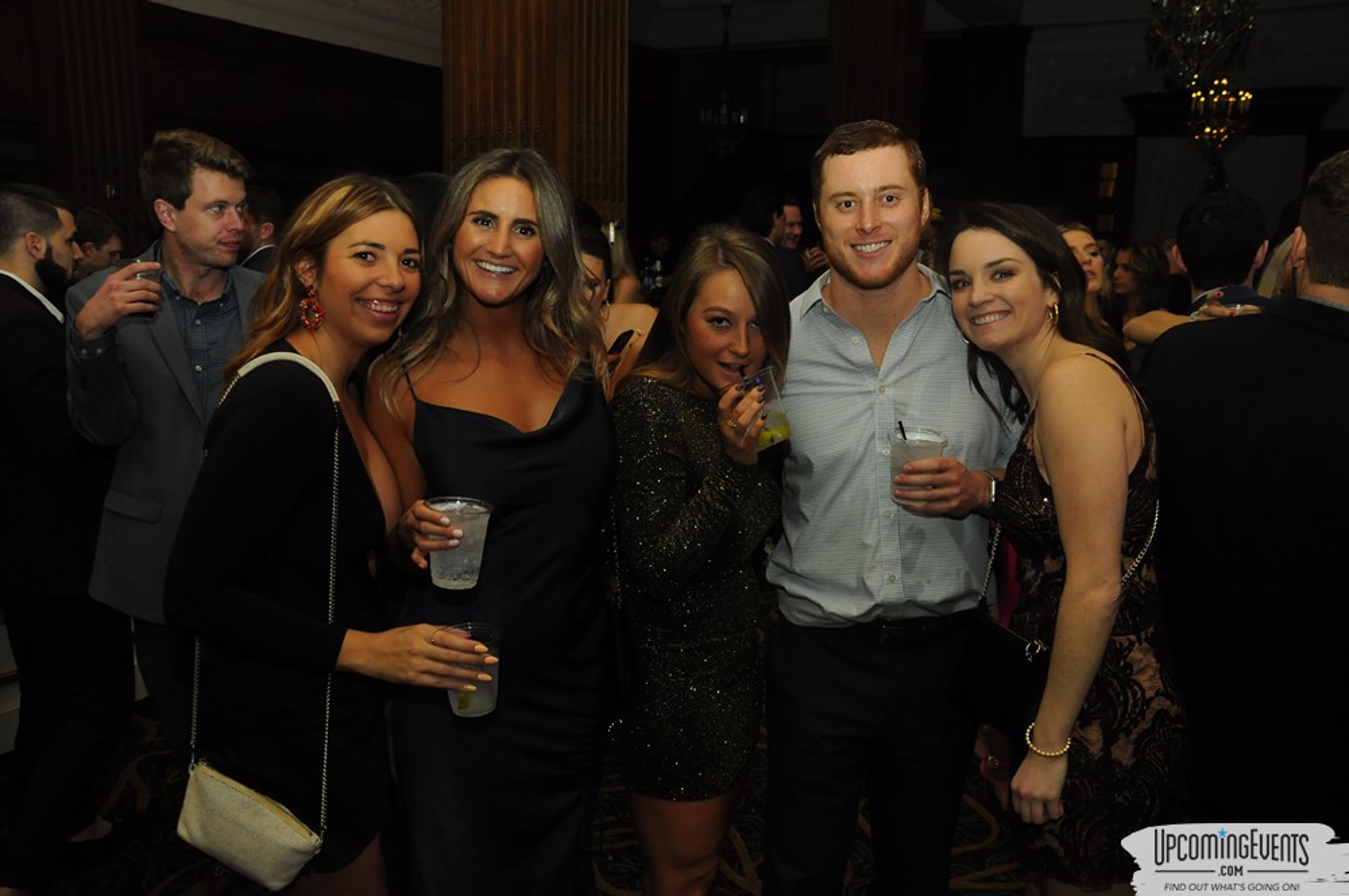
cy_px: 448
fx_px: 1179
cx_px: 674
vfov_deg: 41.6
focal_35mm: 32
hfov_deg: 59.6
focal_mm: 21
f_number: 5.6
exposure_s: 1/60
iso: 800
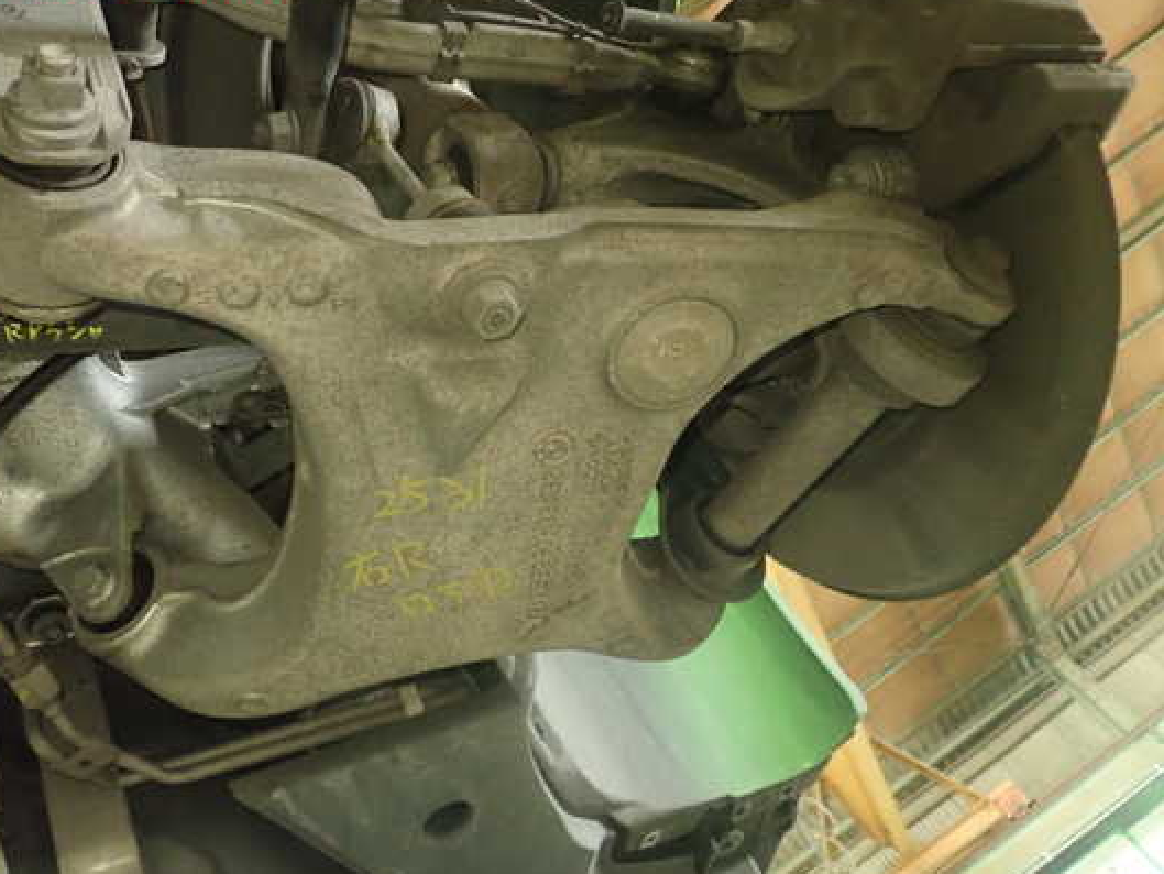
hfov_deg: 53.9
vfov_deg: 41.8
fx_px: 1144
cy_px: 447
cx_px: 524
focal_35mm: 34
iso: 1000
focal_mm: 5.5
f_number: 2.3
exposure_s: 1/30
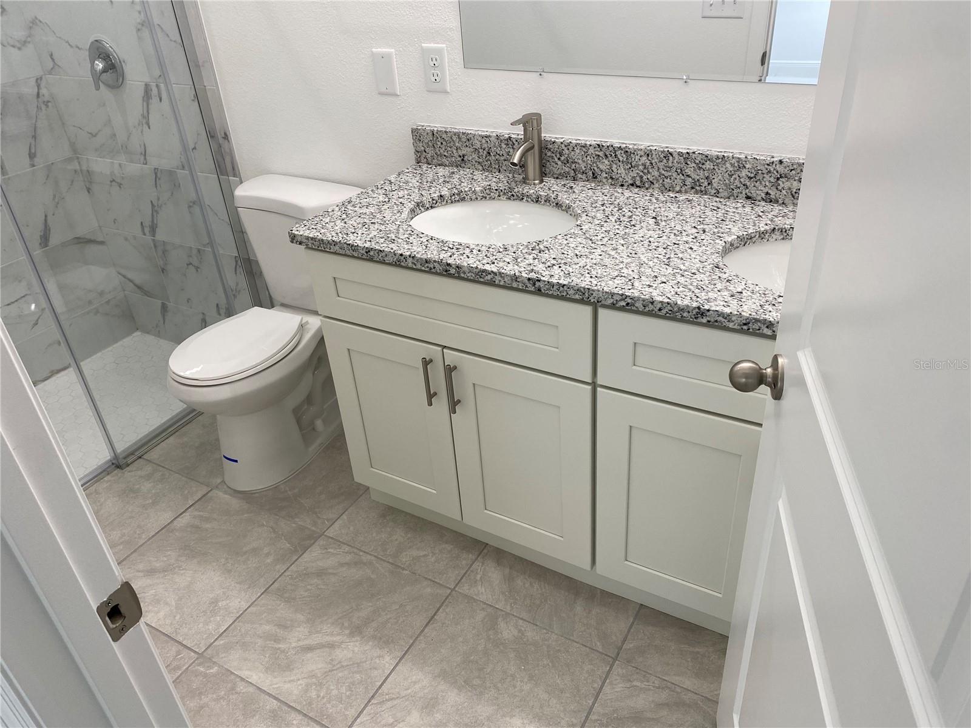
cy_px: 364
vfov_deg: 53.1
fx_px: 729
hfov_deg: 67.3
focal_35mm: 26
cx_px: 486
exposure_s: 1/120
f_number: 1.8
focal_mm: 4.25
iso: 64
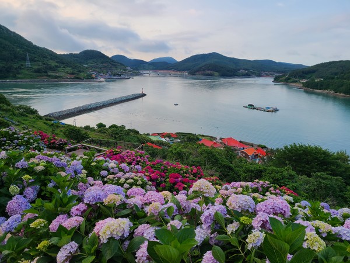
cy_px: 132
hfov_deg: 67.3
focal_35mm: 26
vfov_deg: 53.1
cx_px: 175
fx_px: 263
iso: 40
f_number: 1.8
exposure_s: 1/570
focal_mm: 5.4
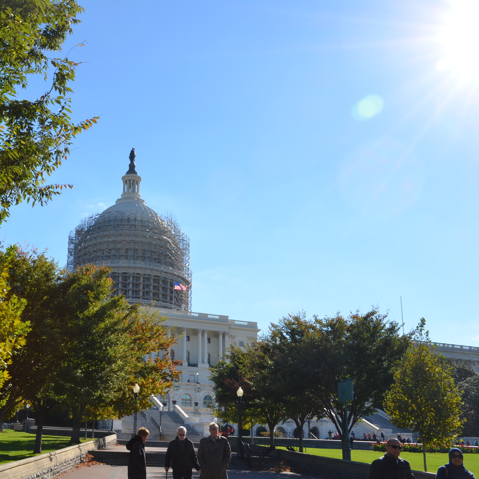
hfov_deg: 38.2
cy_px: 236
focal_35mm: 43
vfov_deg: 39.2
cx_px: 121
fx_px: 673
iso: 125
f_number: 8
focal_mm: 22
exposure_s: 1/250
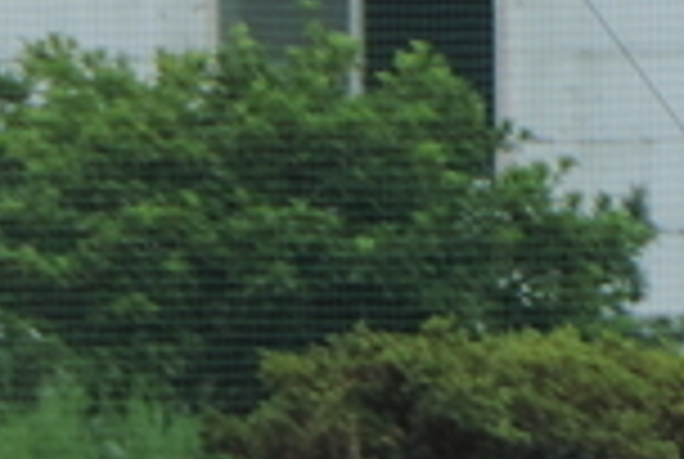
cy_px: 1174
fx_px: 45232
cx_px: -14
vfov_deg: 0.6
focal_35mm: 2376
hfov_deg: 0.9
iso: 80
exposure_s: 1/250
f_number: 4.9
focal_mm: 77.5
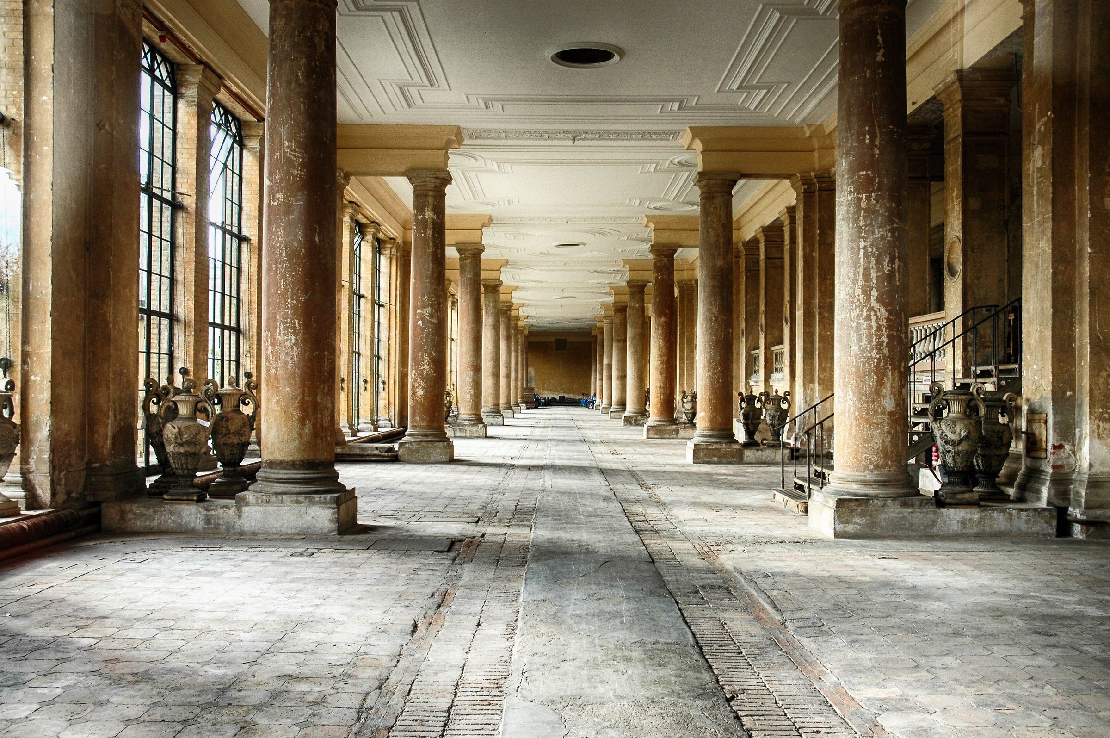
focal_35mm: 36
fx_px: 1109
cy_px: 369
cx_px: 555
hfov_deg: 53.2
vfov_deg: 36.8
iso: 200
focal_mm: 24
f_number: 5
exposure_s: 1/100
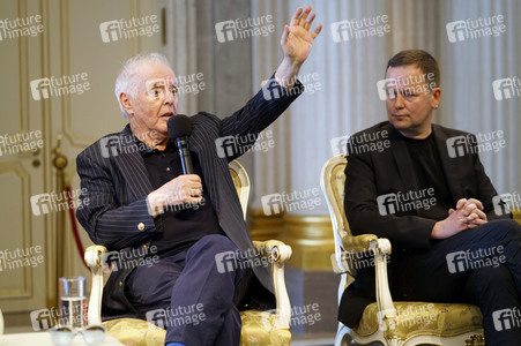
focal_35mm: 85
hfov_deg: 23.9
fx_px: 1229
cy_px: 173
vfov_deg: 16.0
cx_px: 260
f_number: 2.8
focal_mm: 85
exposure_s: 1/100
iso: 1600
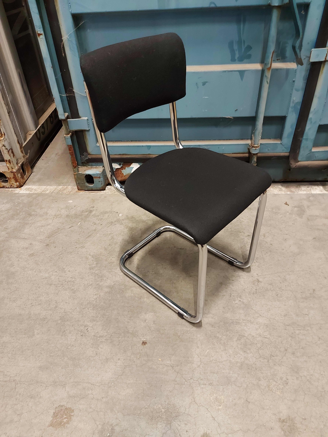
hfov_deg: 56.8
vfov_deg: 71.6
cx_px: 164
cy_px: 218
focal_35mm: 24
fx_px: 303
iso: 250
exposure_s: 1/33
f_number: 1.8
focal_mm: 5.23
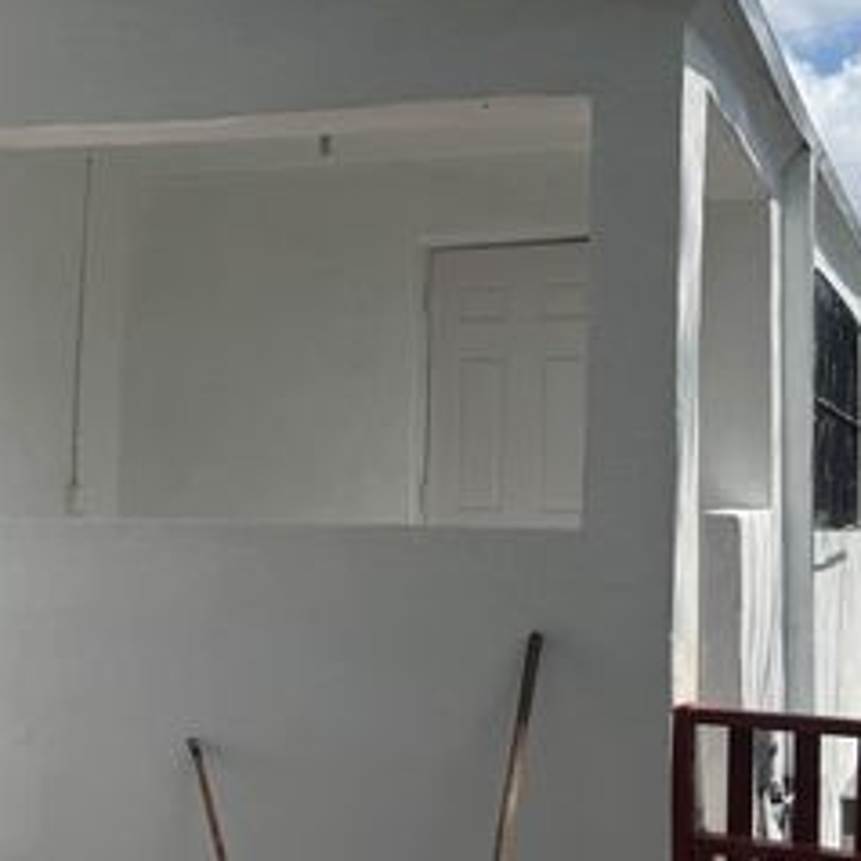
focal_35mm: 53
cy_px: 393
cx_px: 463
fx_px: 1491
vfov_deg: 32.2
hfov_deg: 32.2
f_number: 1.78
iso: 80
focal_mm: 6.76
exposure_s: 1/5814
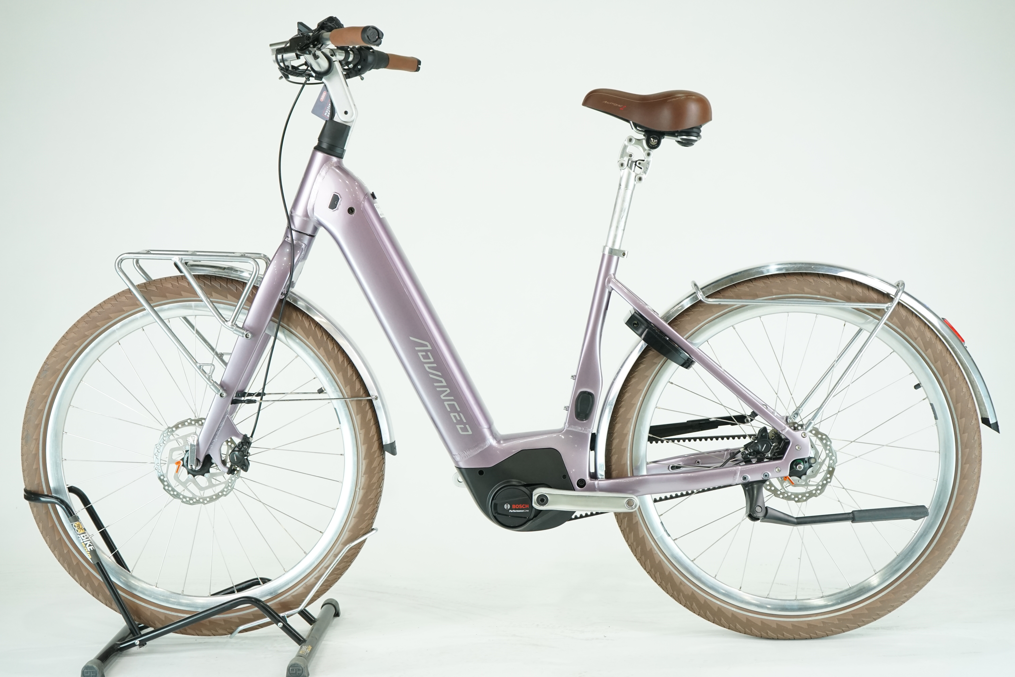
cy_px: 338
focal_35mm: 50
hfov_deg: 39.6
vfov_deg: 27.0
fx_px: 1410
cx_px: 508
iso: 1600
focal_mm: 50
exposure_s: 1/200
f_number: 5.6
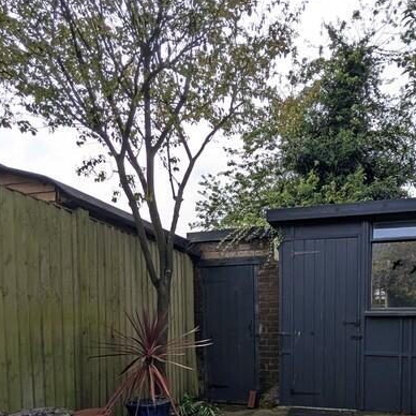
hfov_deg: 55.8
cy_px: 339
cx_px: 286
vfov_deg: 53.1
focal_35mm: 28
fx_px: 381
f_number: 1.7
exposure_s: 1/2169
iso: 44
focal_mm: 2.02
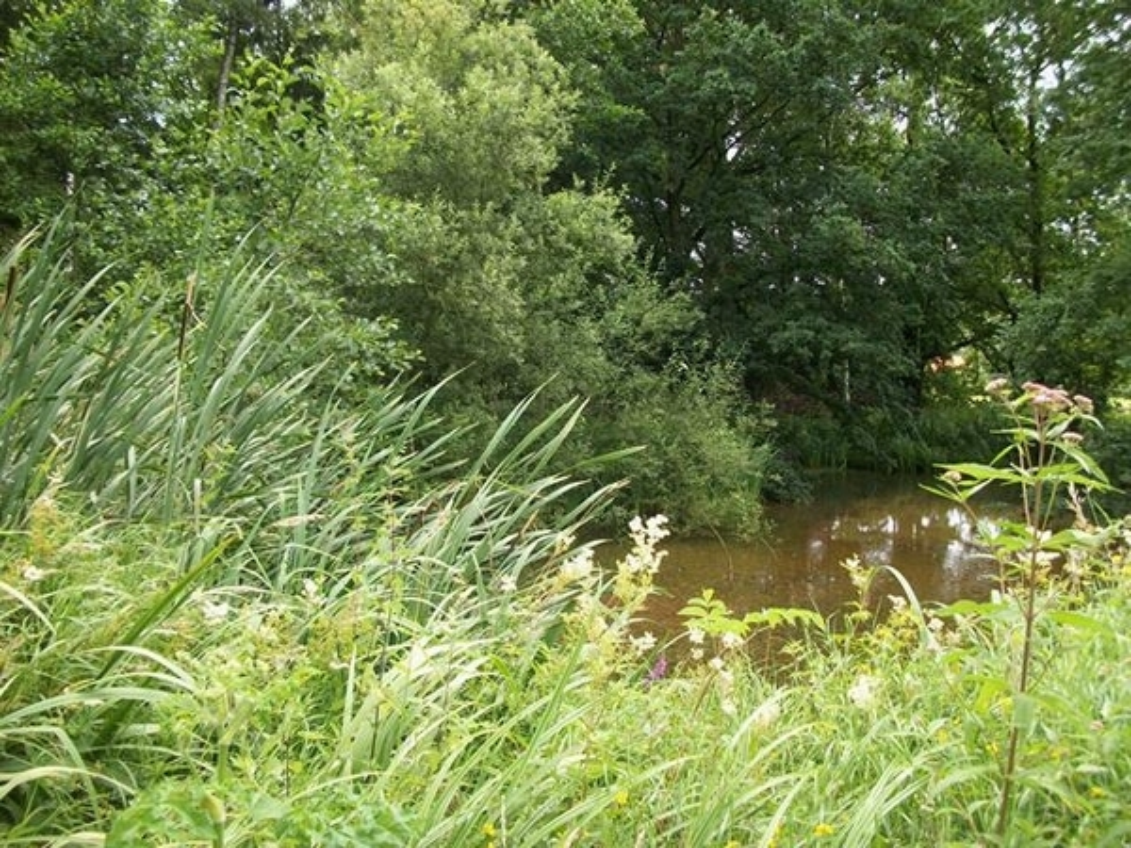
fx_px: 1046
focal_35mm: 32
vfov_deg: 44.2
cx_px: 566
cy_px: 424
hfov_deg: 56.8
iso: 80
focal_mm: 5.7
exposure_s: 1/160
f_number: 2.9
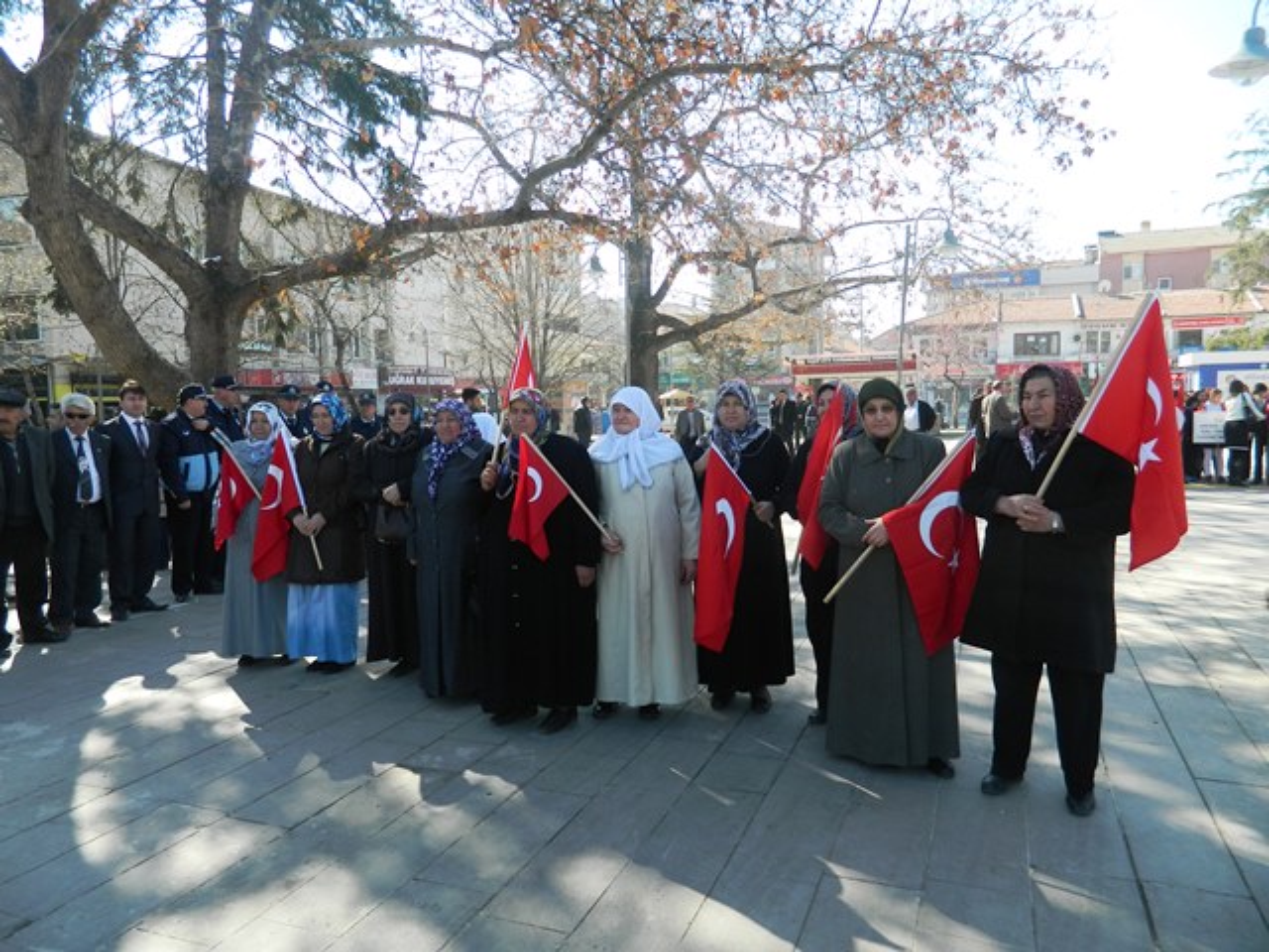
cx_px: 634
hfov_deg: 69.4
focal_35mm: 25
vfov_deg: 54.9
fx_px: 916
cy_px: 476
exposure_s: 1/320
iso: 80
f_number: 3.1
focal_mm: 4.5
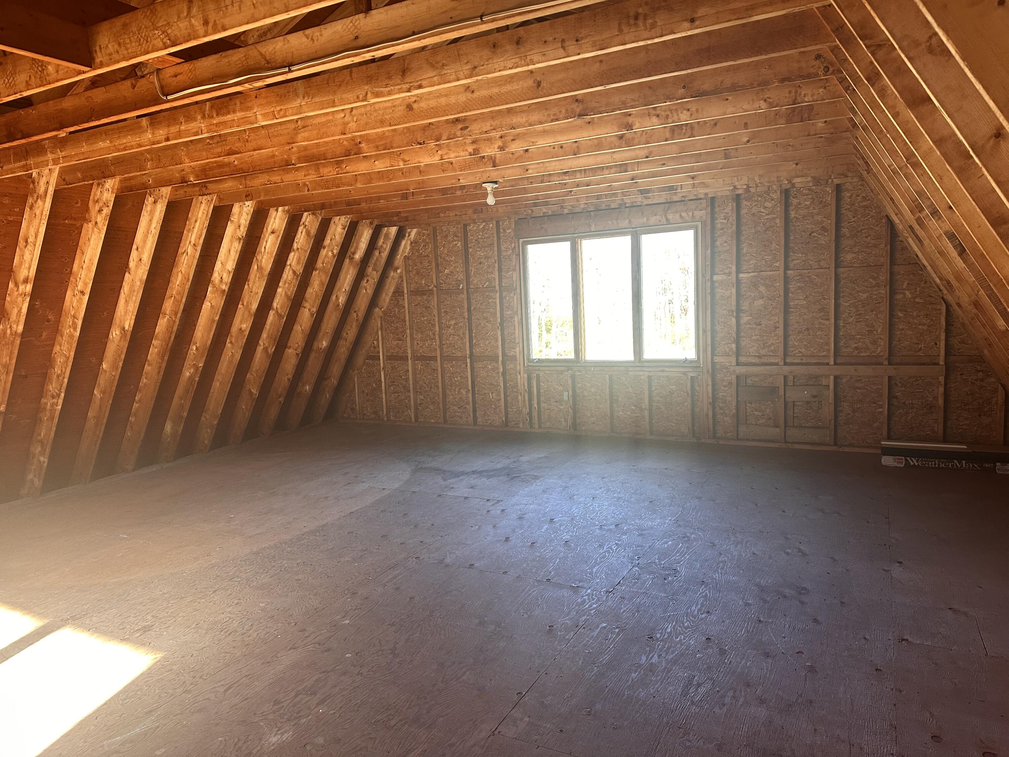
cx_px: 504
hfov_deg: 71.6
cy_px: 378
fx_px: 700
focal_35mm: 24
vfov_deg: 56.8
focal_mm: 6.86
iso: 250
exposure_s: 1/116
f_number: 1.78
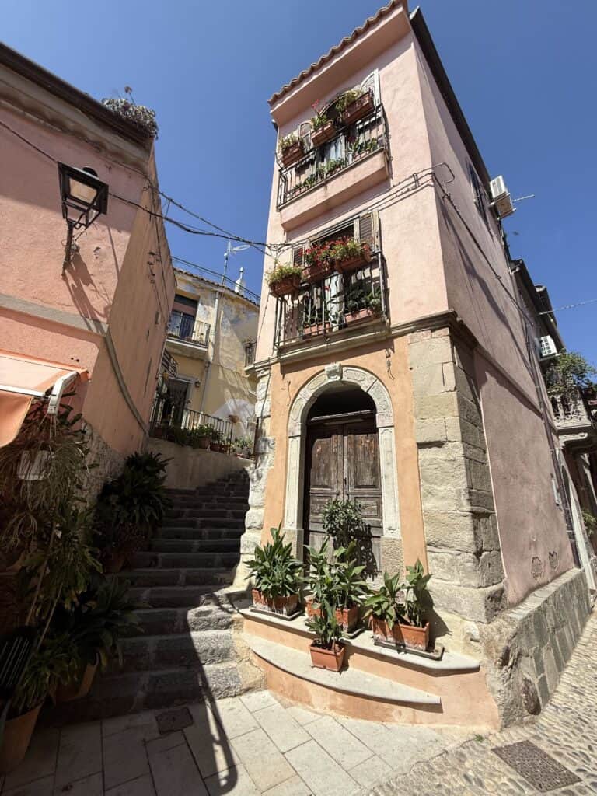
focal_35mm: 14
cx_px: 298
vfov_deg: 102.1
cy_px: 398
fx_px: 322
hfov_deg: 85.7
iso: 50
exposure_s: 1/2092
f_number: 2.2
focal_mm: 2.22
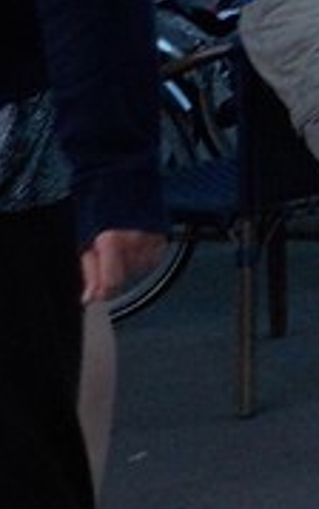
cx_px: 1082
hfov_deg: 6.4
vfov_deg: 11.3
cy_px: -97
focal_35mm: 182
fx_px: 2530
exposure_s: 1/50
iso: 125
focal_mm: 4.1
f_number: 3.3
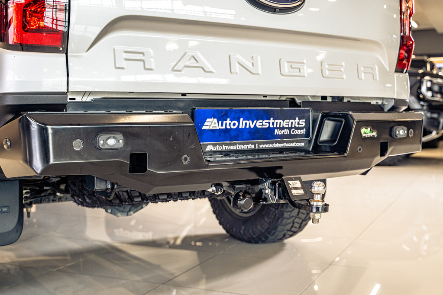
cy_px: 148
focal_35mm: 47
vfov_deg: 28.6
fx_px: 578
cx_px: 222
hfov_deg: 41.9
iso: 640
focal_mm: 47
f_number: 4
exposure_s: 1/125
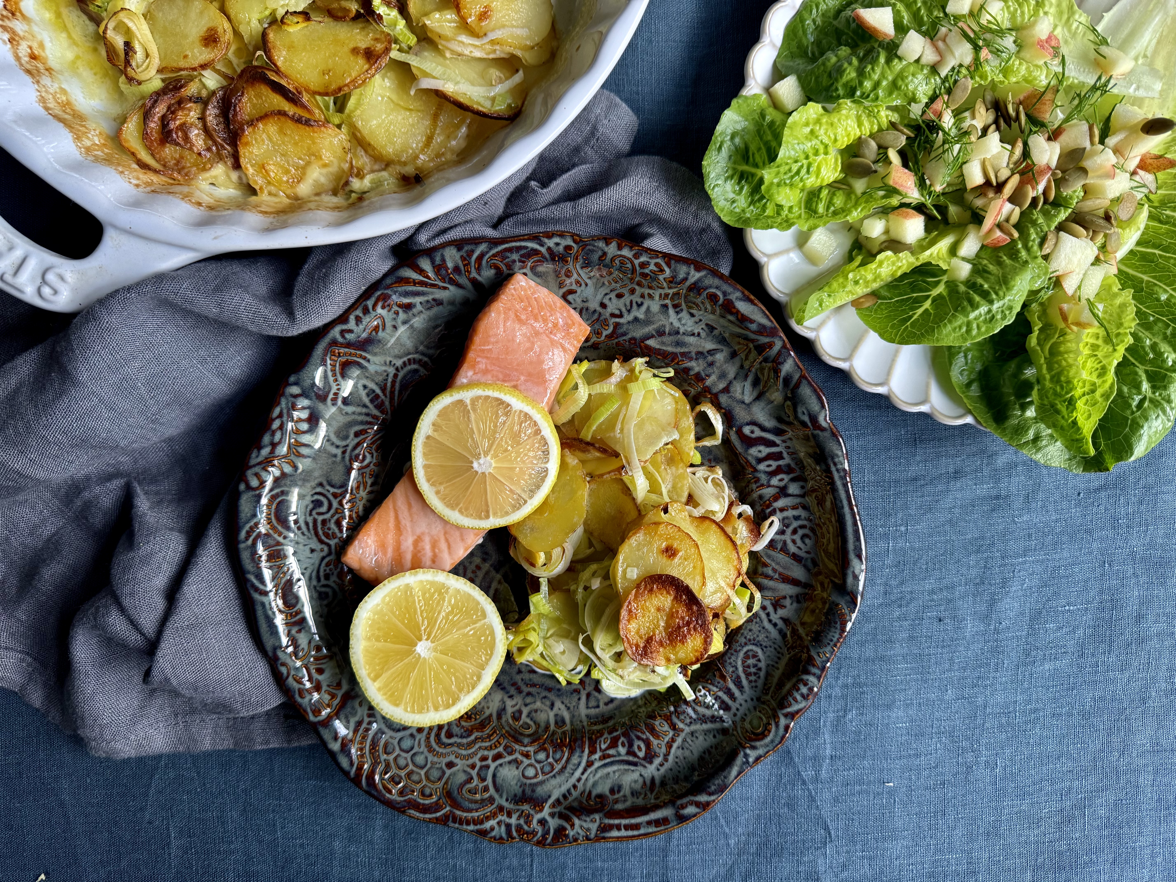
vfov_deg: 56.8
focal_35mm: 24
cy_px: 441
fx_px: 815
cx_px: 588
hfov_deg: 71.6
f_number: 1.78
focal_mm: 6.76
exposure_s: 1/116
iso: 200
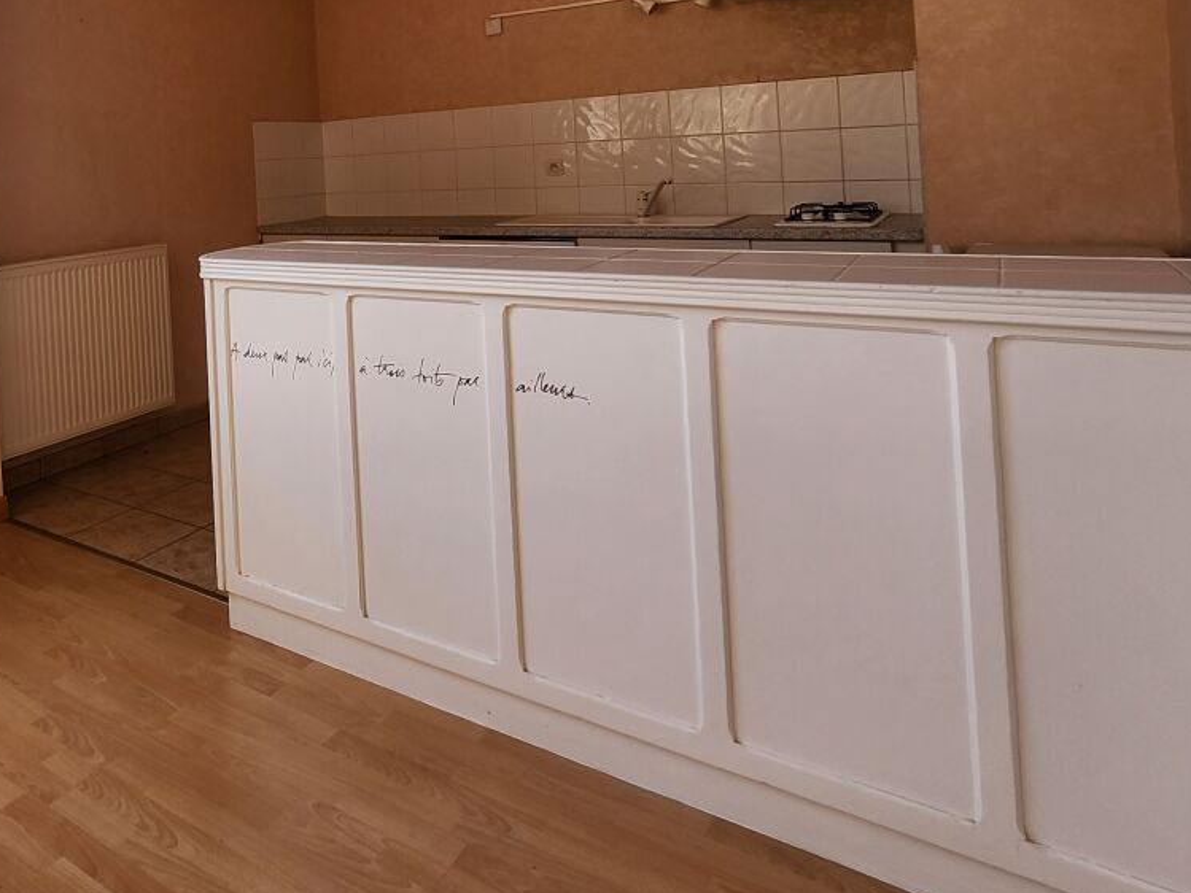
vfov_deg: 50.2
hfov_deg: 63.2
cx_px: 231
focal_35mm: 25
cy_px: 132
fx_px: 860
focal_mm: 1.74
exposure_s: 1/50
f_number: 2.2
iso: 32
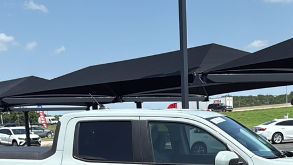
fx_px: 466
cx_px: 168
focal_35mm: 60
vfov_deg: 18.8
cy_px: 206
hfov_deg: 34.8
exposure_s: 1/3759
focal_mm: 6.76
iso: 80
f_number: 1.78
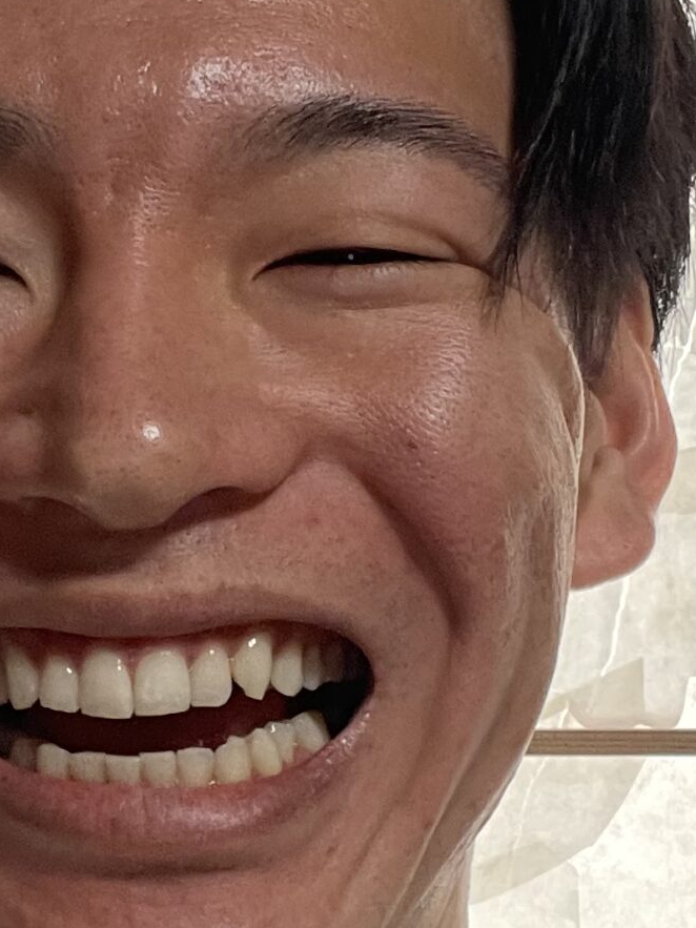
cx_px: 170
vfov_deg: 22.4
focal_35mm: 87
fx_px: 2333
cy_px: 626
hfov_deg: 16.9
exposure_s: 1/40
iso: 320
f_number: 2.2
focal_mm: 2.71
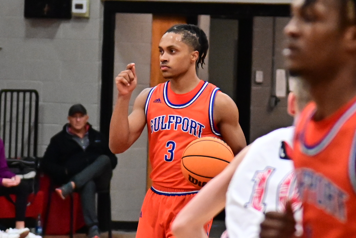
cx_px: 178
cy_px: 119
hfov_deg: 11.4
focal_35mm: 180
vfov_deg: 7.6
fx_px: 1780
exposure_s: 1/640
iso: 8000
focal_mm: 120
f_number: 4
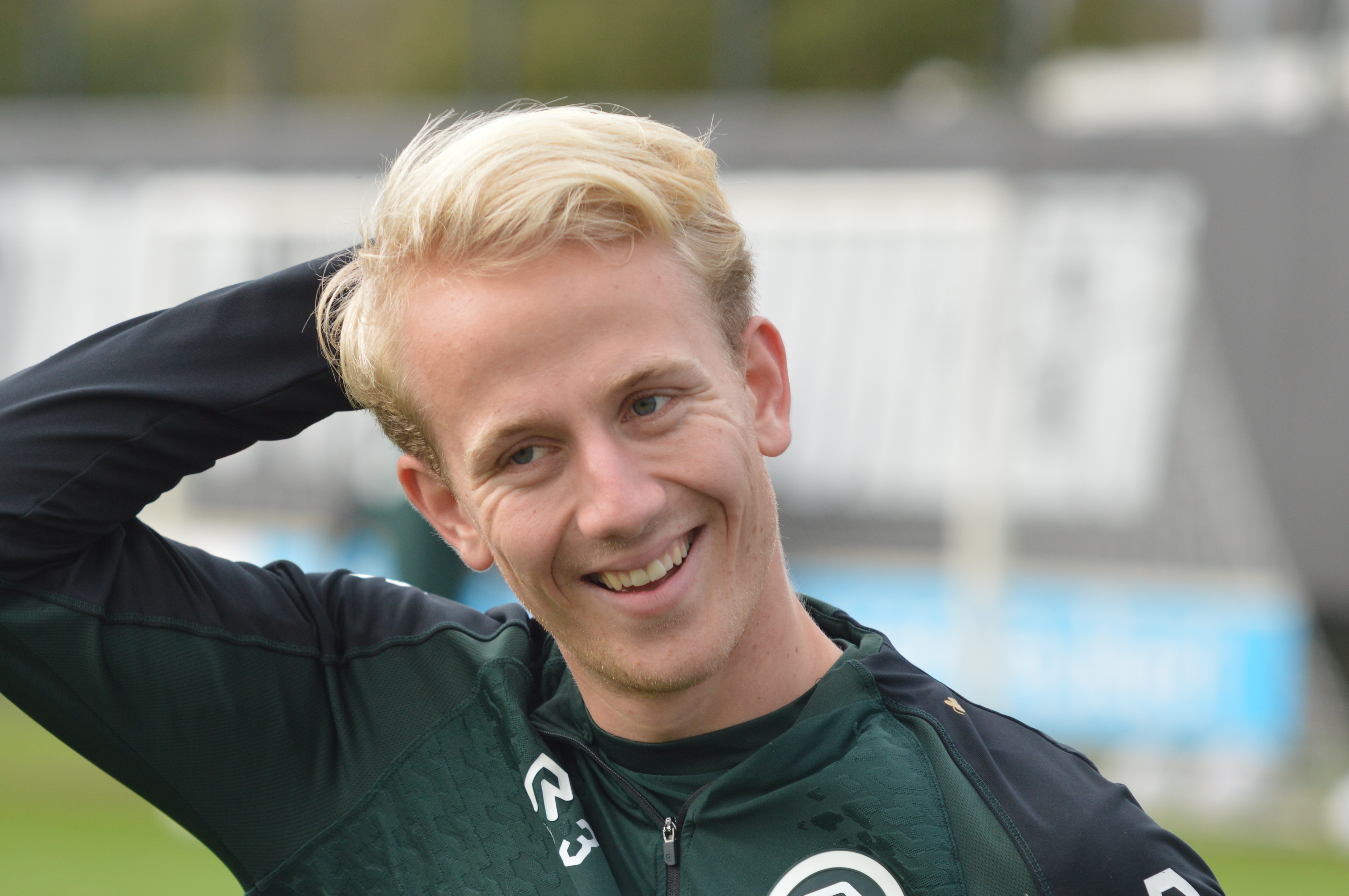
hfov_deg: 8.1
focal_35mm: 256
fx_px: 9571
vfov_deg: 5.4
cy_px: 525
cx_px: 596
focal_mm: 135
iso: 400
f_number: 5
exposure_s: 1/1250
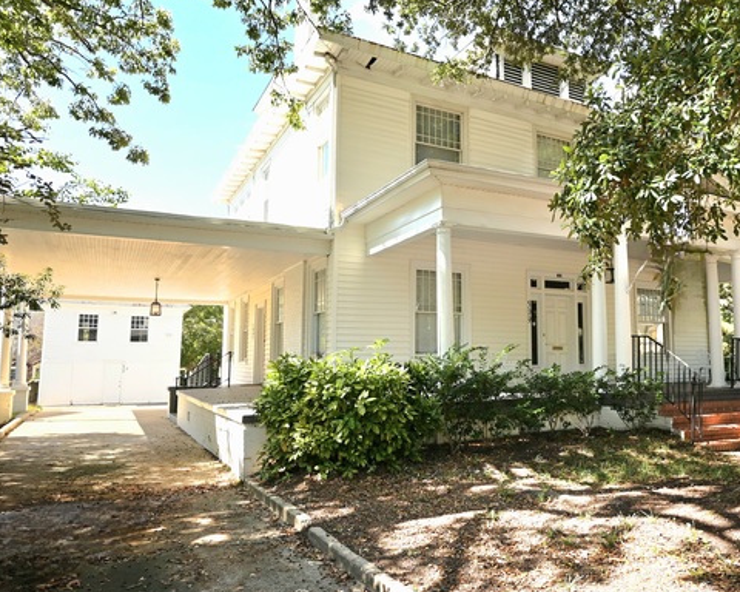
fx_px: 591
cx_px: 453
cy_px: 298
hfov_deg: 63.3
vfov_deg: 53.2
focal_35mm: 27
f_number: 4
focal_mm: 15.5
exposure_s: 1/500
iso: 320
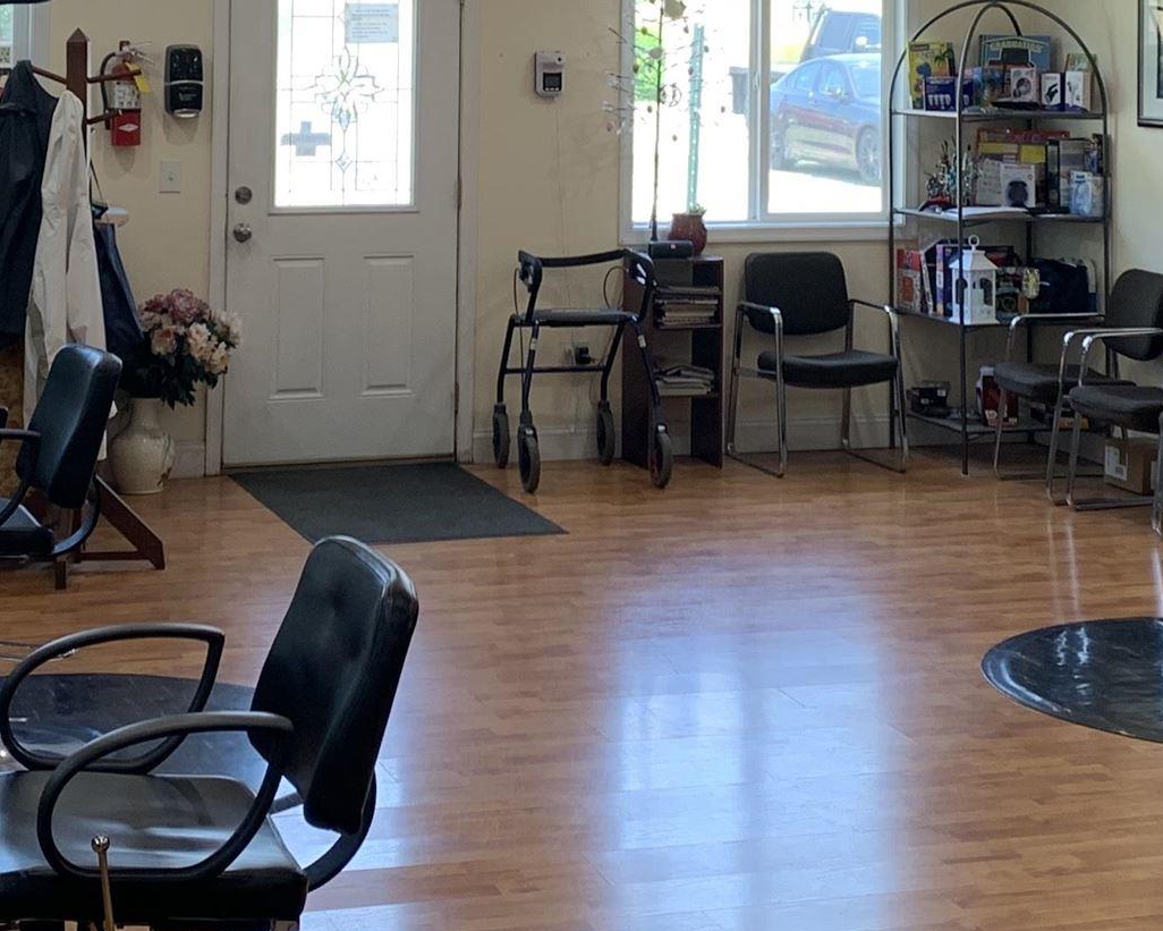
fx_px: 2616
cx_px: 543
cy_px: -54
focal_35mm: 76
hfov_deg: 25.1
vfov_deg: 19.4
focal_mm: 4.25
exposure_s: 1/120
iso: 80
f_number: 1.8
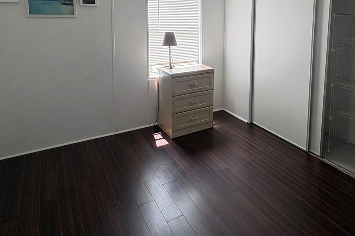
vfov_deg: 45.1
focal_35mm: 27
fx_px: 266
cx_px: 217
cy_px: 41
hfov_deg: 66.6
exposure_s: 1/99
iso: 50
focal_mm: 2.22
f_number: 2.2
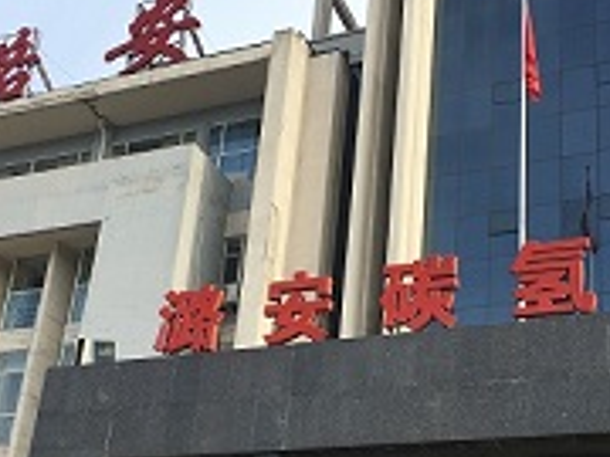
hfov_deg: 33.2
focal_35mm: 58
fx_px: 1022
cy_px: 349
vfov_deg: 24.9
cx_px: 332
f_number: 2.2
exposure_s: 1/746
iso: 25
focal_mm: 4.15
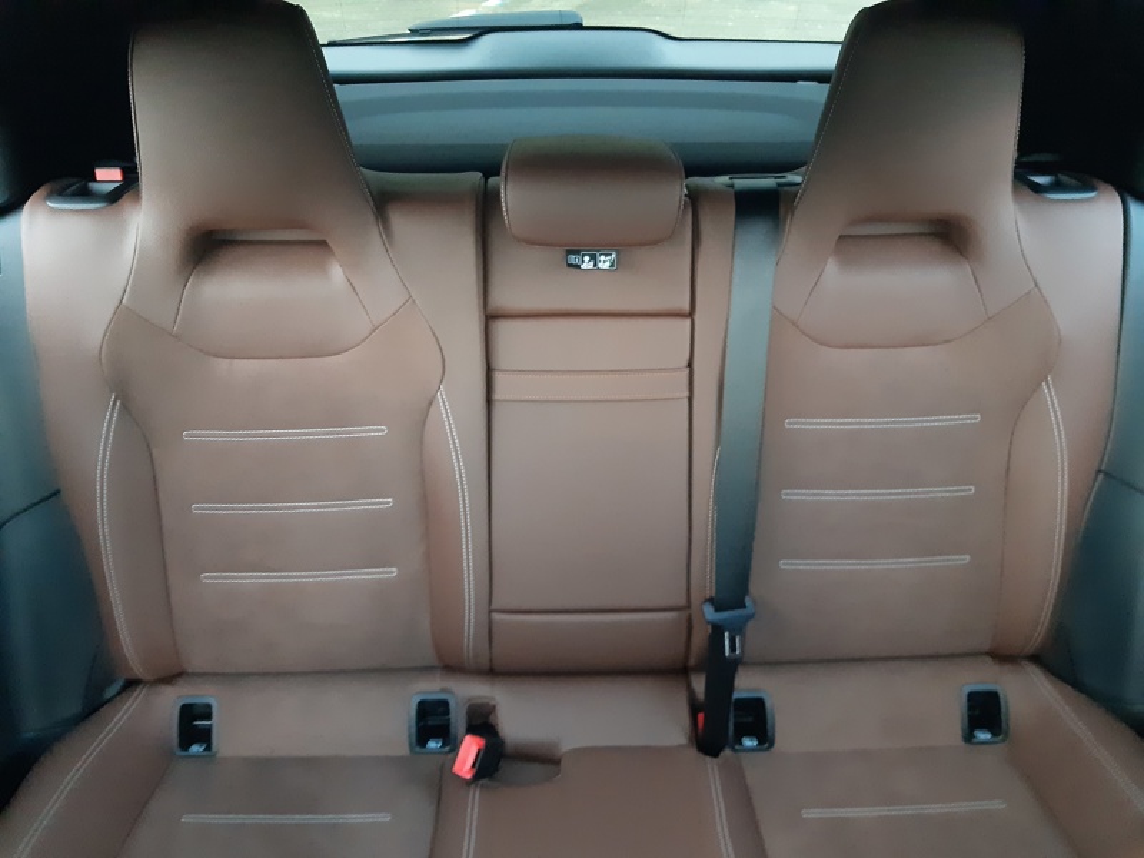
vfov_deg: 53.1
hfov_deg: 67.3
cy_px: 429
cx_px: 572
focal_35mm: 26
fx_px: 859
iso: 640
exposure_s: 1/20
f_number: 1.7
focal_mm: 3.92
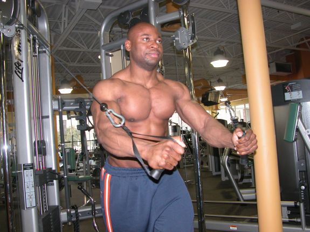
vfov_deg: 40.7
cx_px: 155
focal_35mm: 35
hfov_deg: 52.6
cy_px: 116
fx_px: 313
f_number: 2.8
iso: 200
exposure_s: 1/60
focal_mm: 8.9
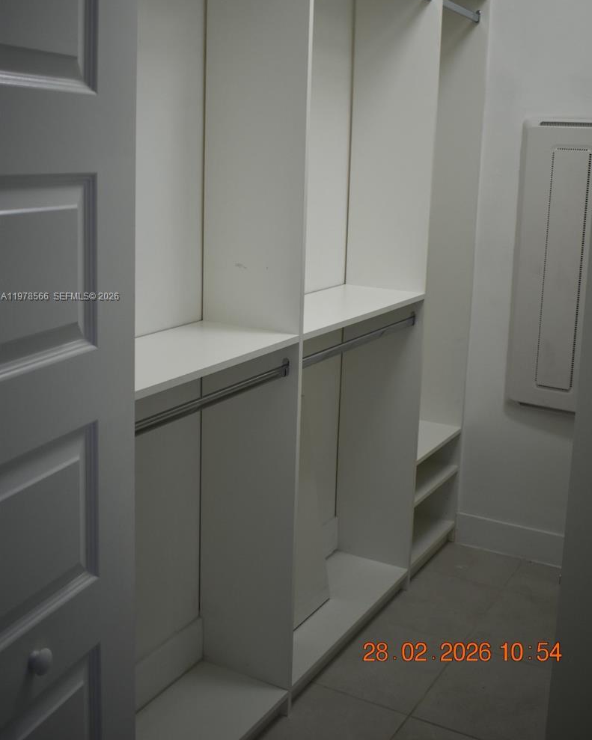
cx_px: 299
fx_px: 898
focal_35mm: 41
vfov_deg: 44.6
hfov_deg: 36.5
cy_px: 297
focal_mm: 24
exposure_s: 1/60
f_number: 4
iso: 400
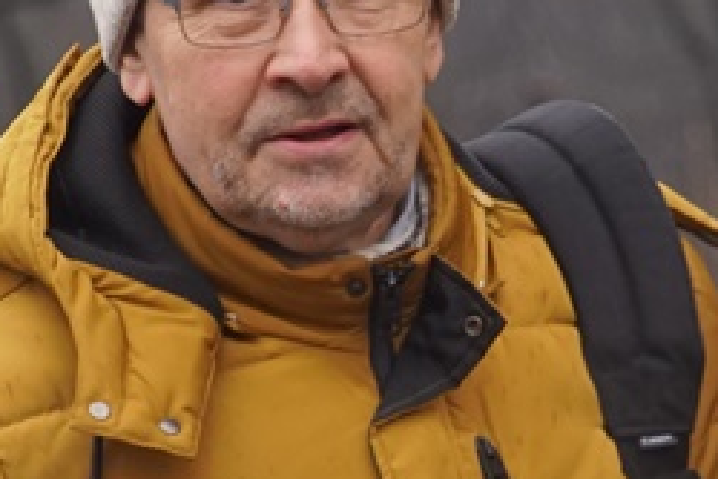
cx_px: 606
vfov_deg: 2.2
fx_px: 12552
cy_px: 515
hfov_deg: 3.3
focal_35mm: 629
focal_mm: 105
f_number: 5.6
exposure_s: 1/200
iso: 640
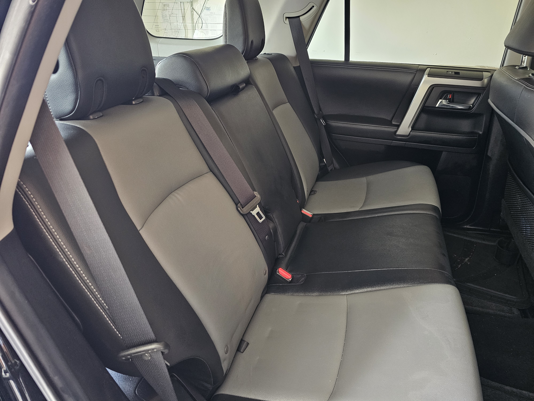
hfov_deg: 73.9
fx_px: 355
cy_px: 200
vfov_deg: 58.9
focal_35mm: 23
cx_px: 267
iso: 640
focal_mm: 6.3
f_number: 1.7
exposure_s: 1/30
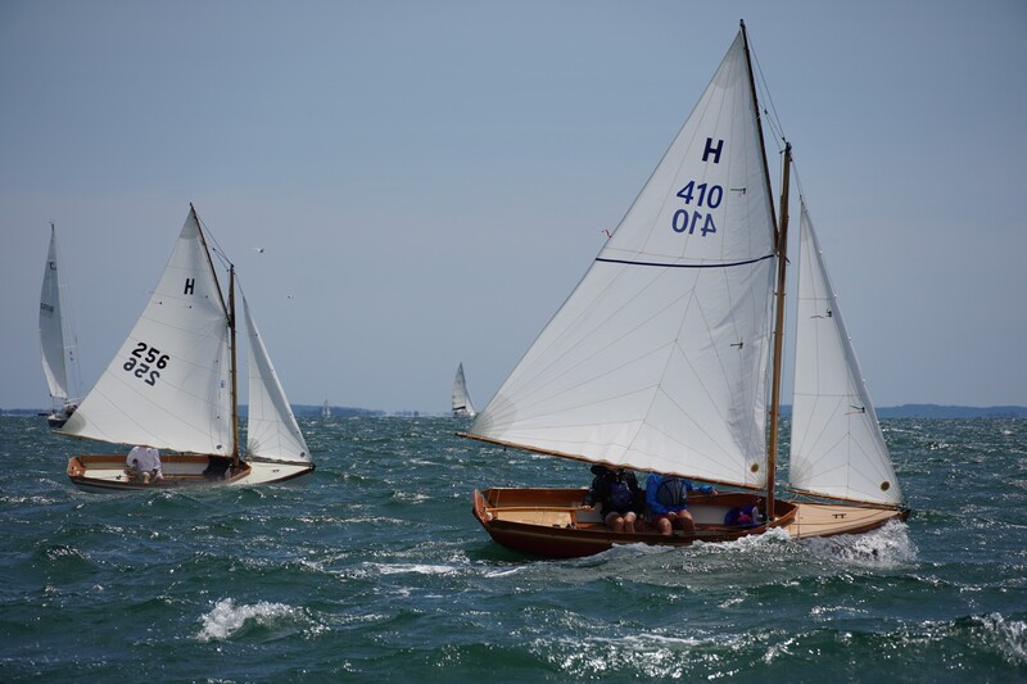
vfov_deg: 7.8
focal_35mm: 177
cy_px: 342
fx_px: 5048
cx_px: 514
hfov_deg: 11.6
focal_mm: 118
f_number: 5.6
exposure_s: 1/1250
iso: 100
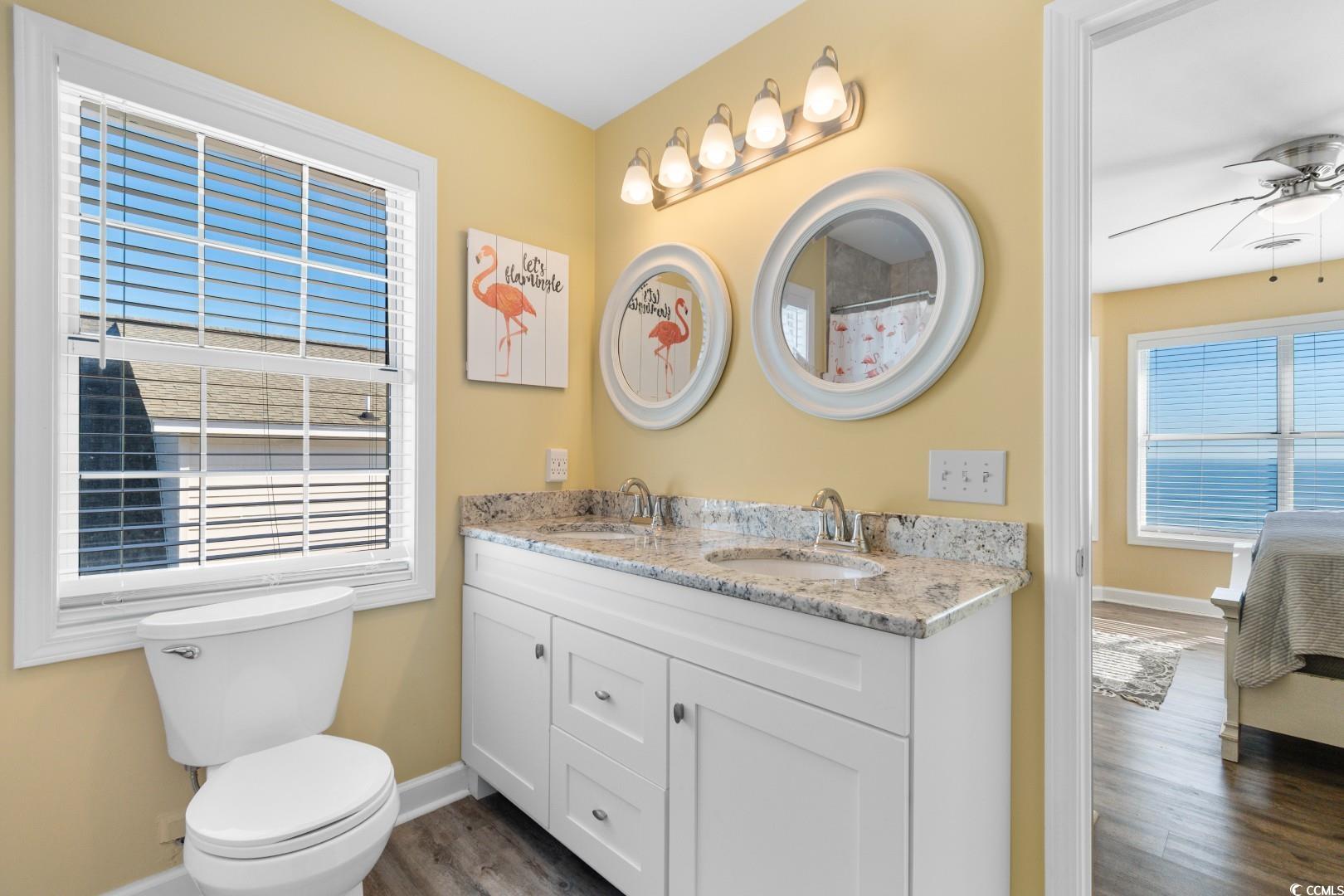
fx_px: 560
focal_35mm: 15
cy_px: 448
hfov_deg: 100.4
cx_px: 672
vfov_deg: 77.3
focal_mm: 10
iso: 100
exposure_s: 1/60
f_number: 4.5
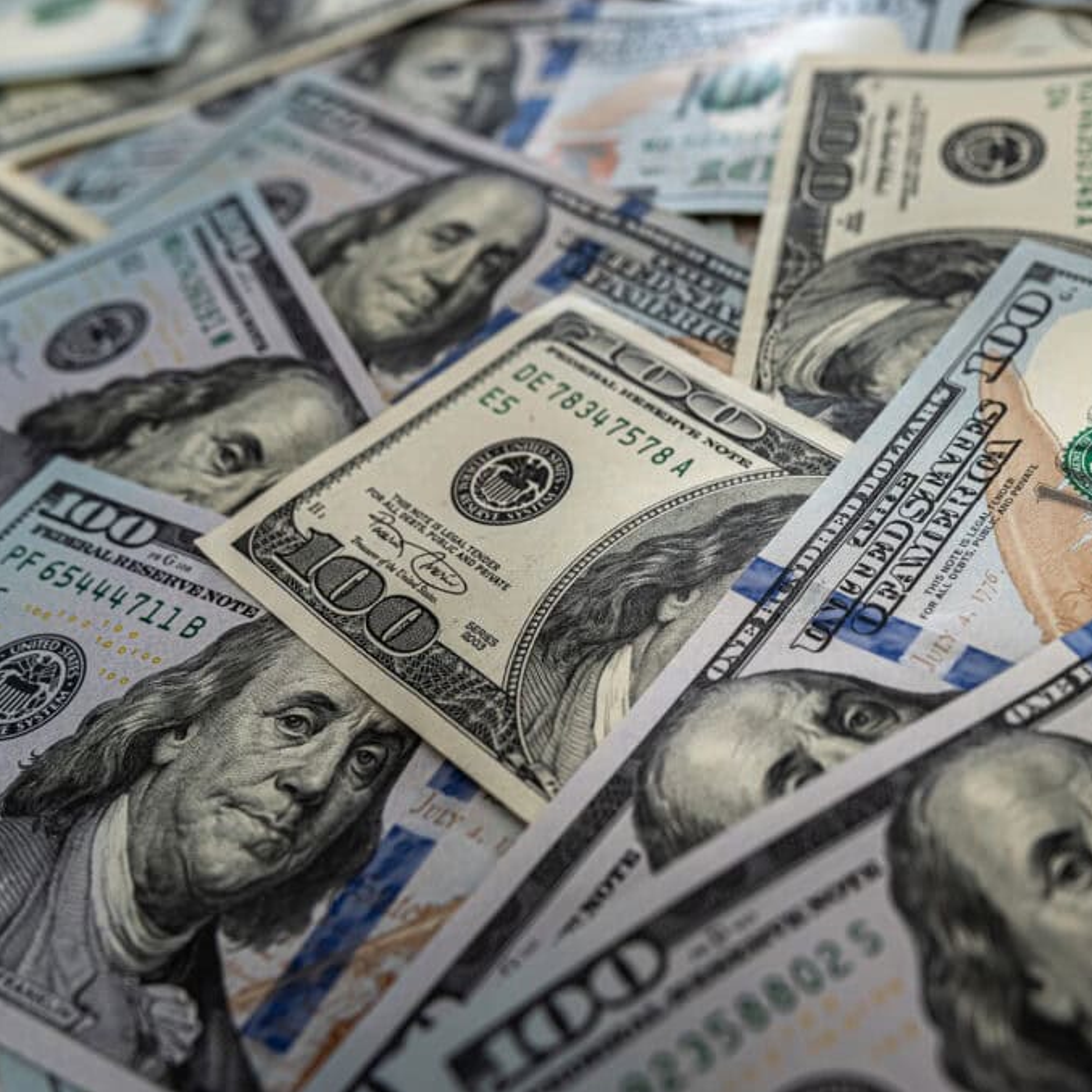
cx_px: 794
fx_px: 1606
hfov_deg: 36.8
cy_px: 548
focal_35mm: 45
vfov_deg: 37.6
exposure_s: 1/250
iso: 250
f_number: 7.1
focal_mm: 35
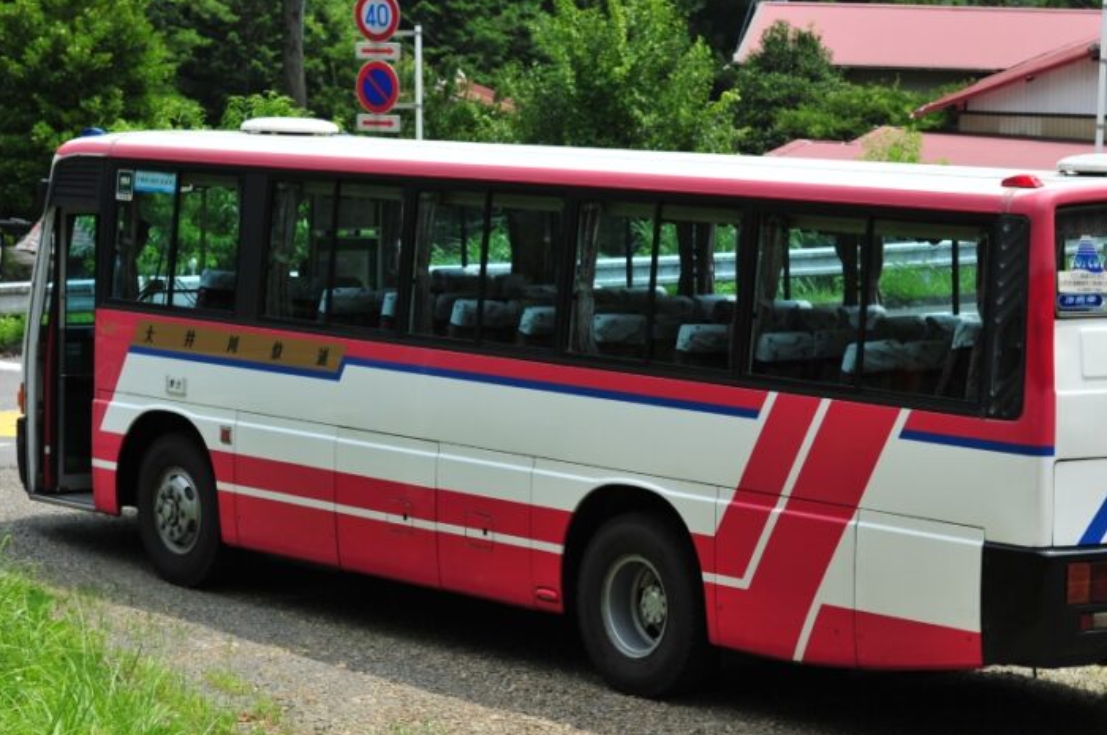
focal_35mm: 120
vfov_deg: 11.4
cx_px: 677
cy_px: 307
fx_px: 3686
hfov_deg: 17.1
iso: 200
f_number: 6.7
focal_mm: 82
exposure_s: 1/500
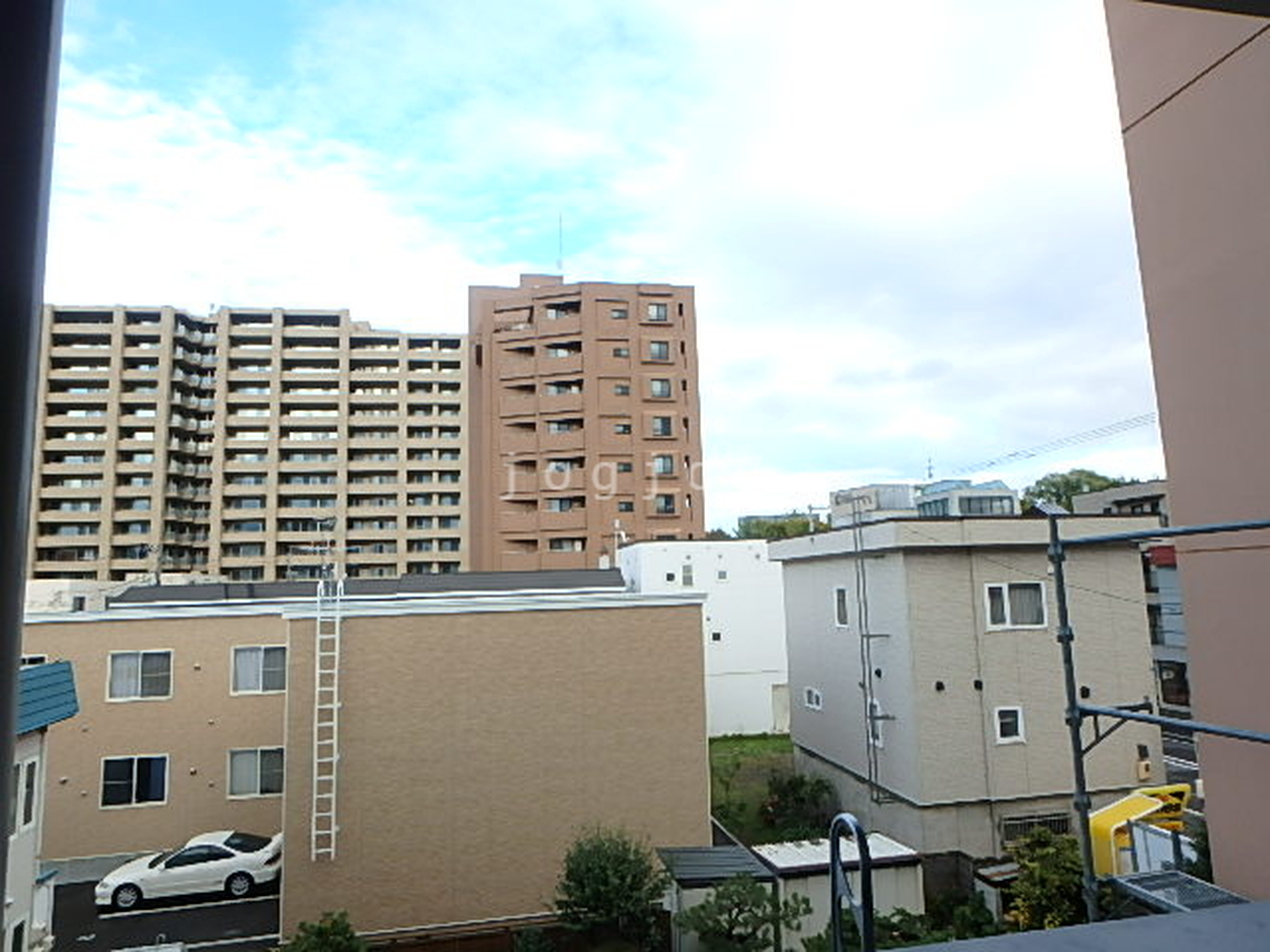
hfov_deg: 79.0
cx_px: 635
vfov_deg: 63.4
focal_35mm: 21
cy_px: 476
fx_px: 770
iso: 125
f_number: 3.5
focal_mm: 3.7
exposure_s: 1/200
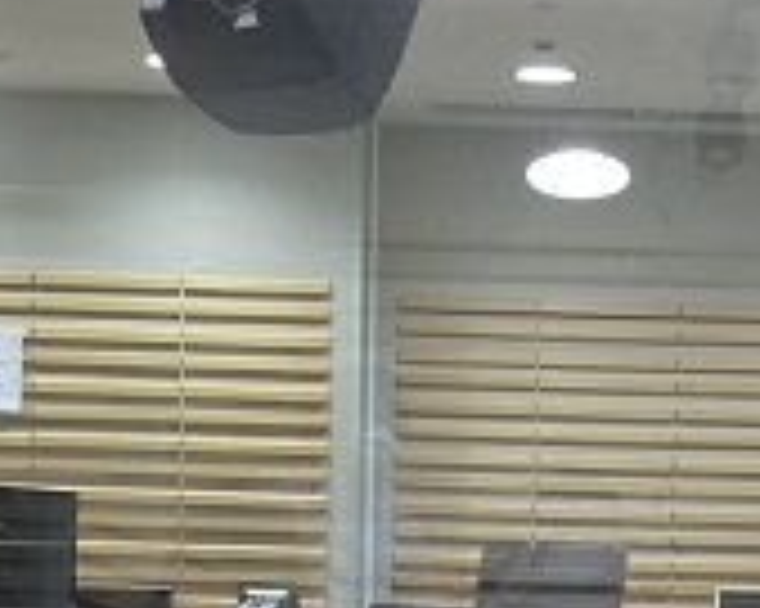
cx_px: 580
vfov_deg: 13.3
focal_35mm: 110
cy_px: 860
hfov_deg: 17.4
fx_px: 2473
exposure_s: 1/50
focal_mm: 3.99
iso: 64
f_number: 1.8
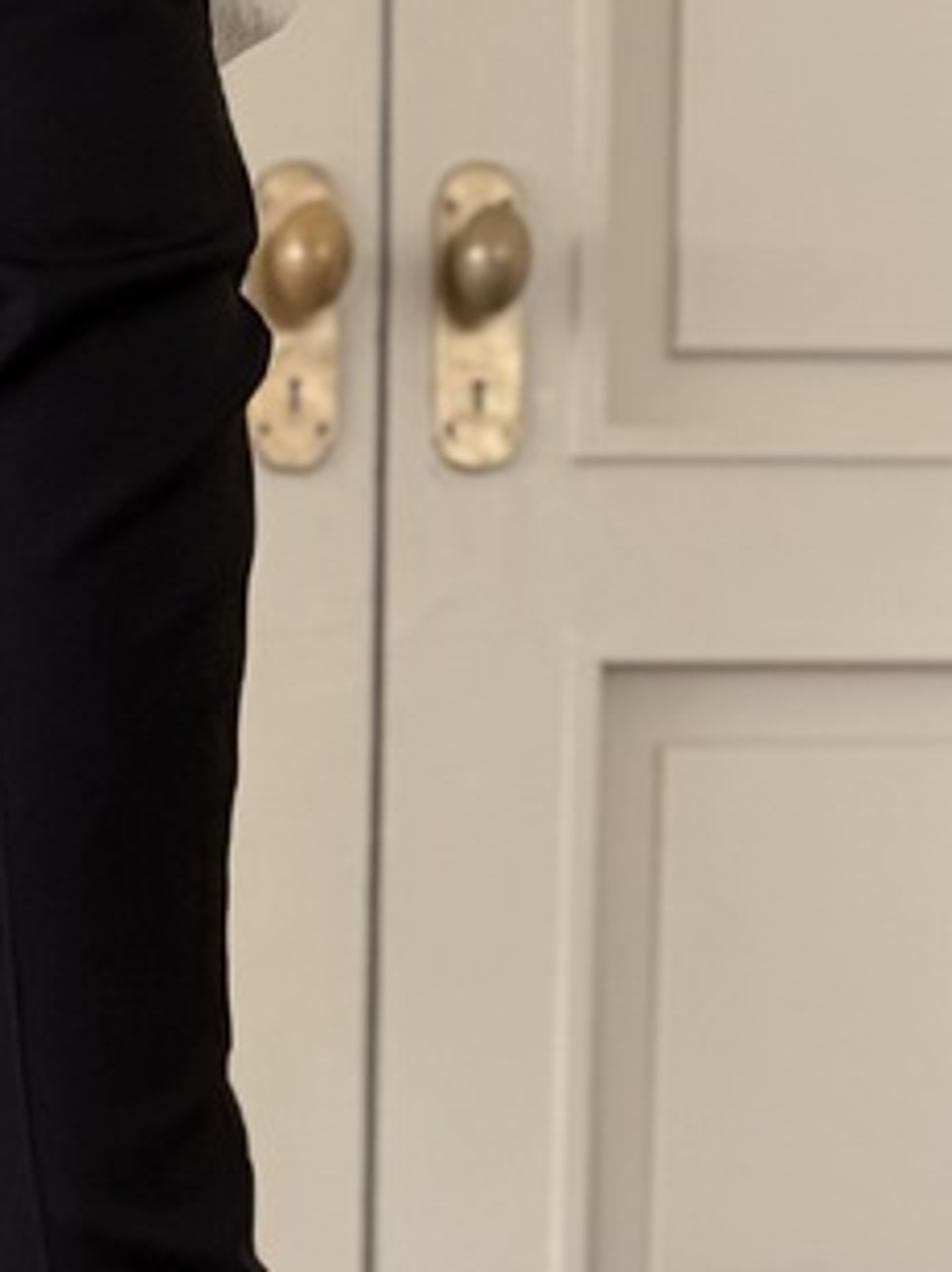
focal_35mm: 84
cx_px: -119
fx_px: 3084
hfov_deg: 16.9
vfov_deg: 22.4
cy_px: 1288
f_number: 1.6
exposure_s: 1/92
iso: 125
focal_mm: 5.96
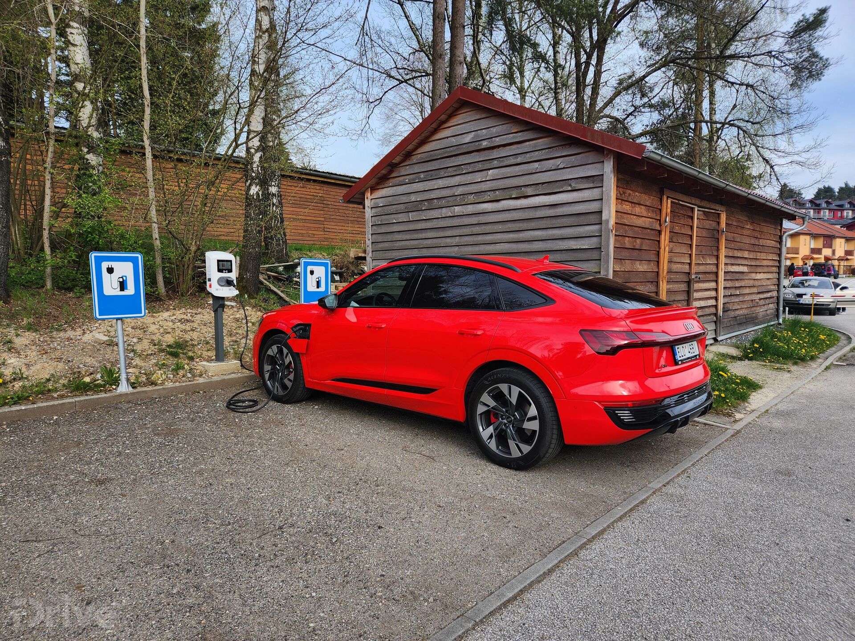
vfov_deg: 58.9
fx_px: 568
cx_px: 428
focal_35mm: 23
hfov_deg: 73.9
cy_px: 320
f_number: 1.8
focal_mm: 5.4
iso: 20
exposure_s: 1/471
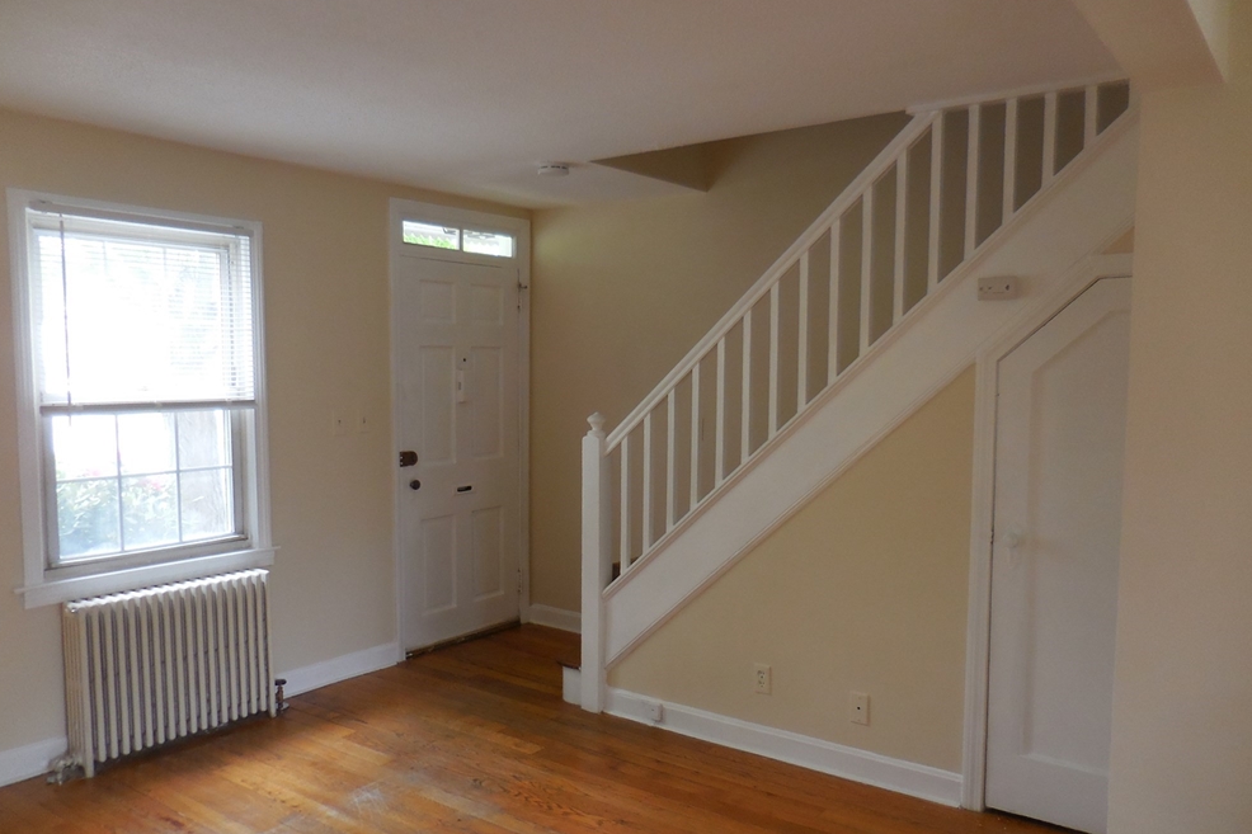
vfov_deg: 47.9
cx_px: 631
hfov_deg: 67.4
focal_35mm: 27
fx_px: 939
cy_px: 438
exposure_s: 1/30
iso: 160
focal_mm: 4.5
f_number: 3.3
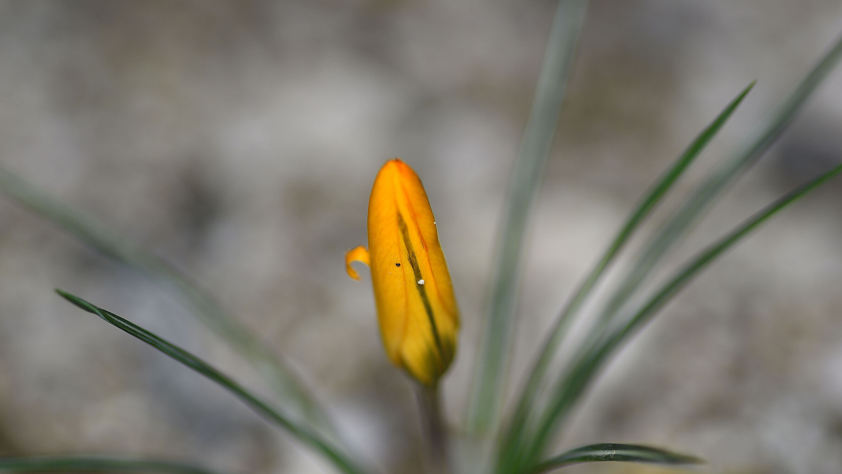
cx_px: 422
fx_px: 3528
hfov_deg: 13.6
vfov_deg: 7.7
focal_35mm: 158
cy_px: 271
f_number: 3.8
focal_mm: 100
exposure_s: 1/320
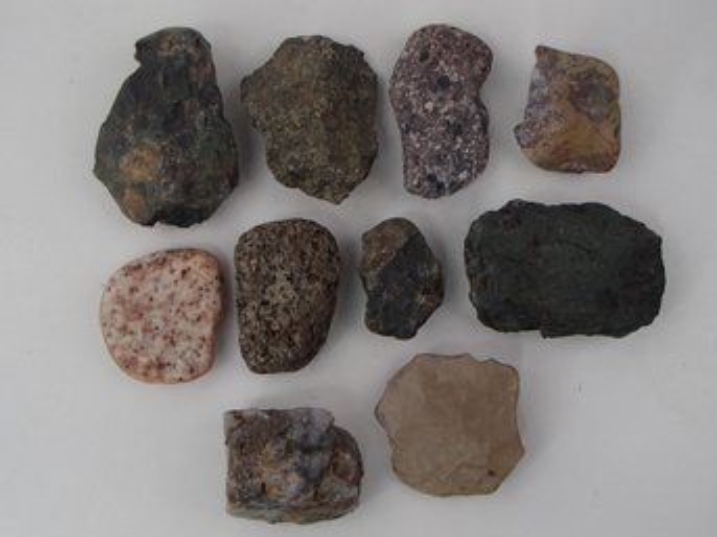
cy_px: 268
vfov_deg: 38.6
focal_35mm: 37
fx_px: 766
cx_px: 358
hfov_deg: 50.2
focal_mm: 6.64
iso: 125
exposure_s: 1/160
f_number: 4.7
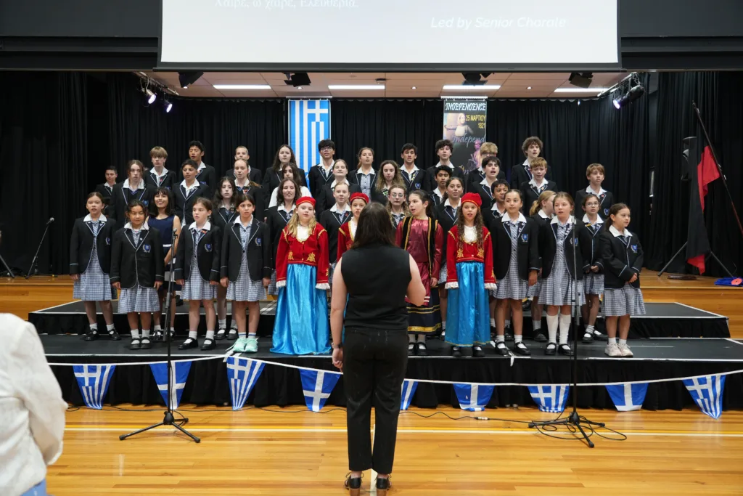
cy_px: 248
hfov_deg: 58.7
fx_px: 660
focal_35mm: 32
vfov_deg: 41.1
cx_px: 372
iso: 800
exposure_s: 1/40
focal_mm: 32
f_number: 4
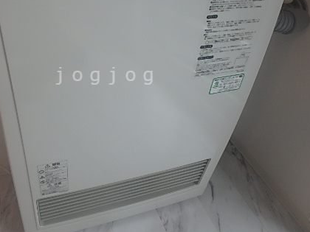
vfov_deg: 43.5
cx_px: 106
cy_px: 76
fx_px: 287
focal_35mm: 32
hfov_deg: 55.8
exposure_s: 1/100
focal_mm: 3.7
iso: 125
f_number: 3.5
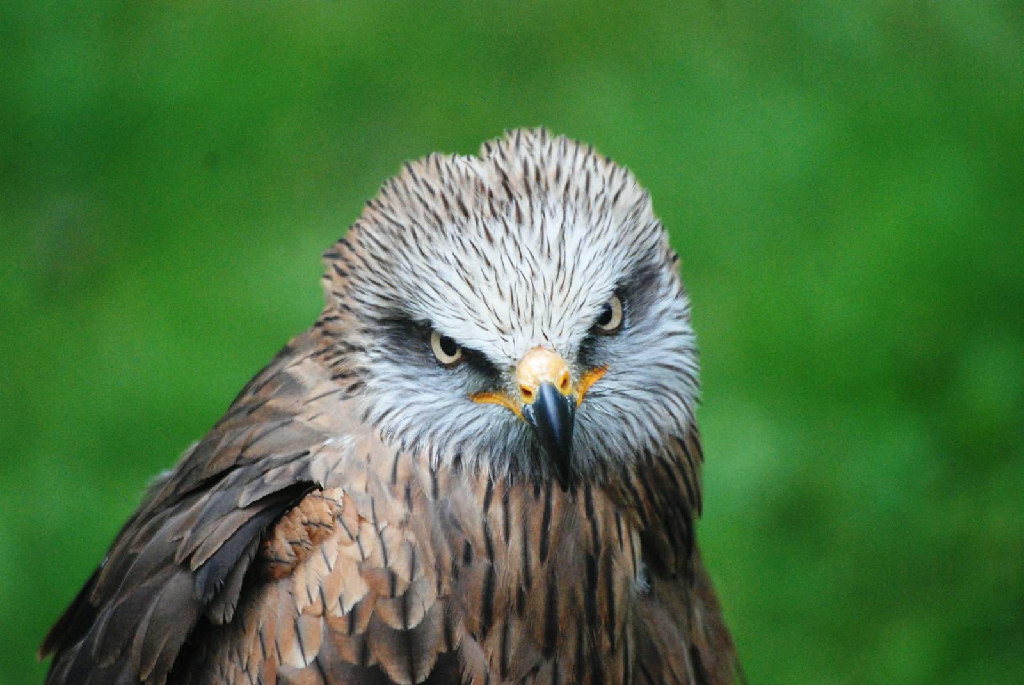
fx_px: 12815
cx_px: 512
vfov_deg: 3.1
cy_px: 342
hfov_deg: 4.6
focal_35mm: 450
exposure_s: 1/800
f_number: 5.6
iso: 1600
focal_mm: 300
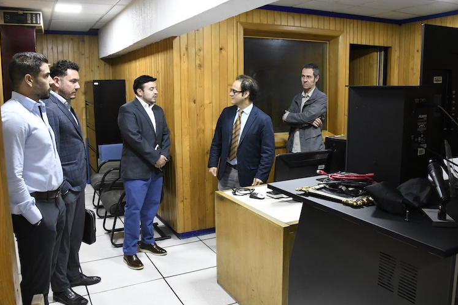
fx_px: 369
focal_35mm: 29
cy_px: 144
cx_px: 226
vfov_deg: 44.9
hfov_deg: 63.7
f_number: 8
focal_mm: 18
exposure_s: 1/50
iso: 6400
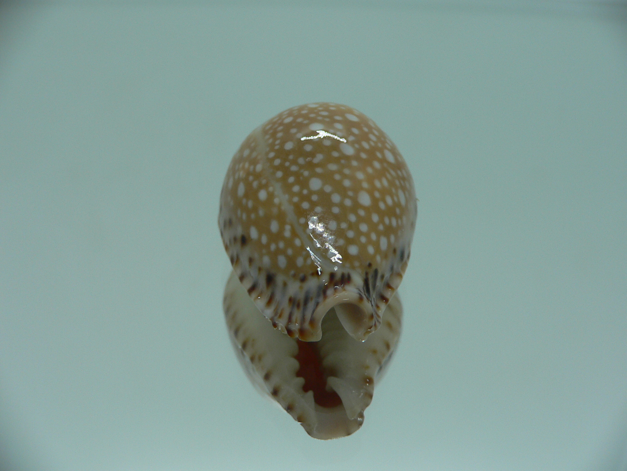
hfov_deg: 52.6
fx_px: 634
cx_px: 314
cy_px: 236
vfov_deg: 40.7
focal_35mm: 35
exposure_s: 1/60
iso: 80
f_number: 2.8
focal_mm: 4.6
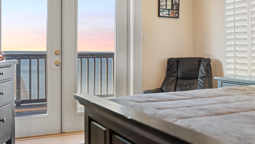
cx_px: 139
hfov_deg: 44.9
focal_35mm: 46
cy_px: 53
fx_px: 308
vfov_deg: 26.1
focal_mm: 39.5
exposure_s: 1/80
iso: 800
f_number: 2.8
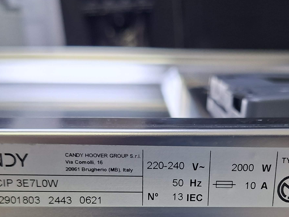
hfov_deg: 36.5
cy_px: 189
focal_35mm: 52
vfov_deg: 27.2
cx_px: 186
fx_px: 434
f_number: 1.8
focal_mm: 5.54
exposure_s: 1/50
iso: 200
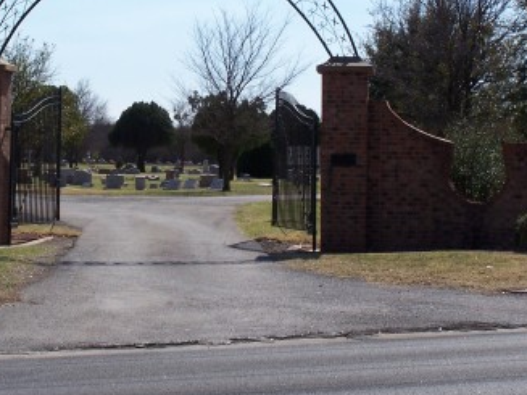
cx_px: 188
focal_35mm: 118
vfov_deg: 12.5
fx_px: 1796
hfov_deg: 16.7
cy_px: 103
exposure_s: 1/1000
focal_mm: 12.4
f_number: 4.5
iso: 80
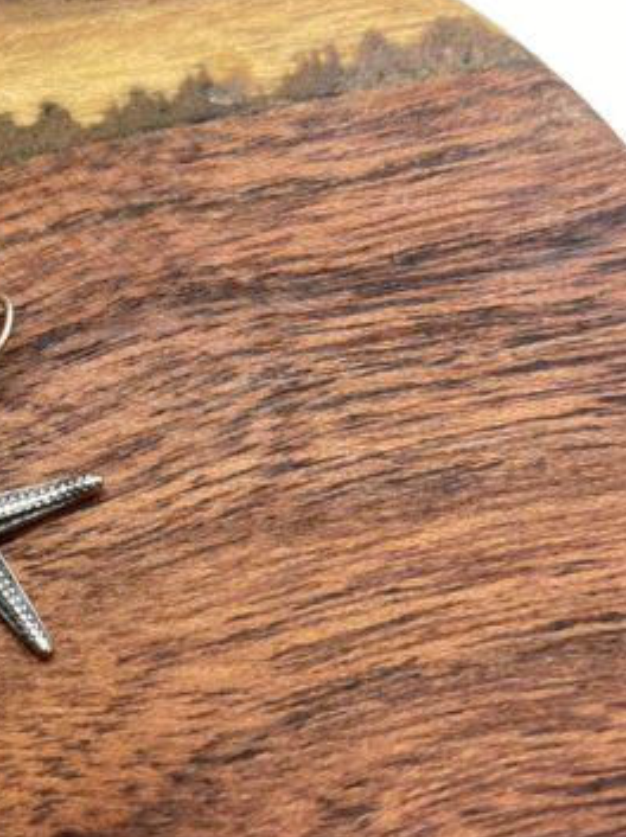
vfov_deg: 32.7
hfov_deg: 23.1
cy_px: 394
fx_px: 1425
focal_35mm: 59
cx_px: -81
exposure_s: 1/106
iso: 32
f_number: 1.8
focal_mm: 4.25
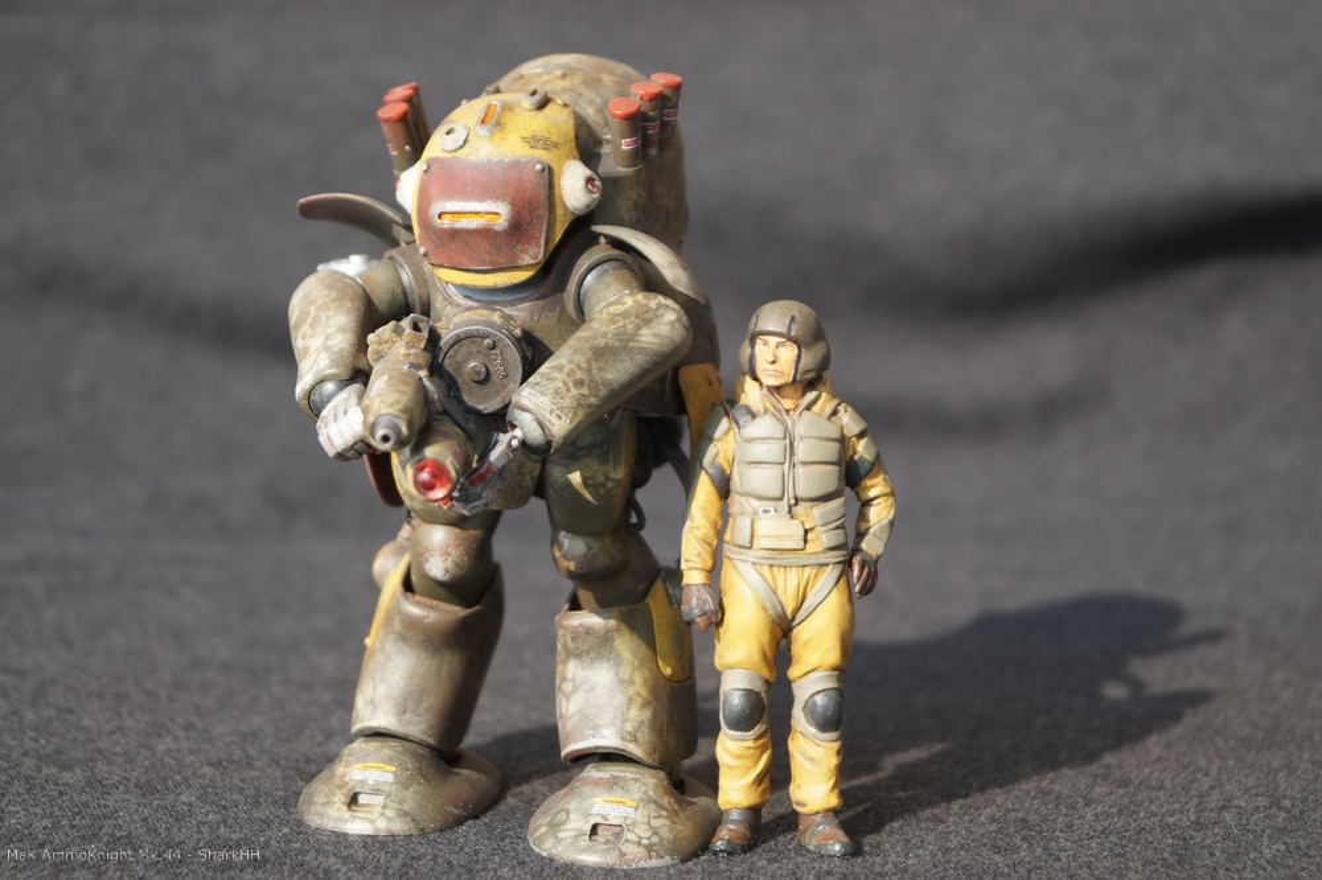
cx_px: 661
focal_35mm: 82
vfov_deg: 16.5
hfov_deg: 24.6
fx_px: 3028
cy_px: 440
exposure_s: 1/200
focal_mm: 55
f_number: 6.3
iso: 100
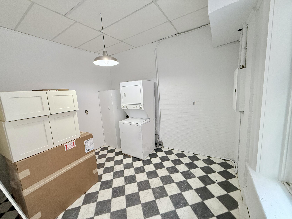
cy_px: 110
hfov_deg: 102.1
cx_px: 146
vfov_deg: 85.7
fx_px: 118
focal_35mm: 14
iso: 320
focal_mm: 2.22
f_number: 2.2
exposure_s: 1/120
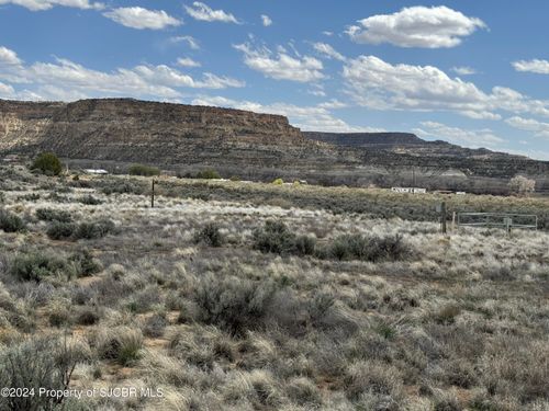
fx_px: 761
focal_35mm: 48
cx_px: 274
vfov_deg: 30.3
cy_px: 206
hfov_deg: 39.7
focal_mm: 6.86
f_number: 1.78
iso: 64
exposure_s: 1/5376
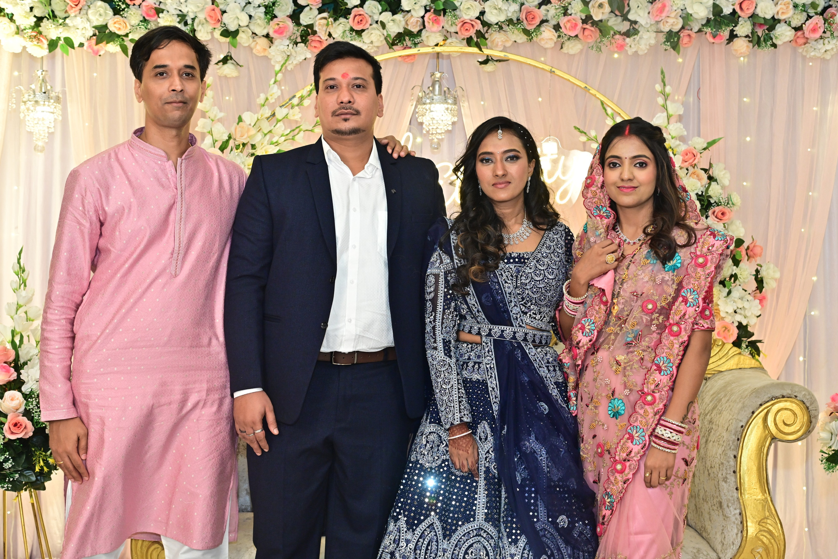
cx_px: 415
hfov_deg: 37.5
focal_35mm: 53
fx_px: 1234
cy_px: 284
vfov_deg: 25.5
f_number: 5.6
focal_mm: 52
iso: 1600
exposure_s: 1/125
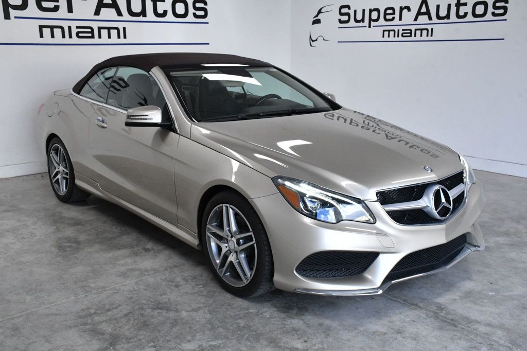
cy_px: 176
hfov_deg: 49.6
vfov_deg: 34.2
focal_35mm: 39
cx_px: 264
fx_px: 571
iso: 2500
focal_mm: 26
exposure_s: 1/400
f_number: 10
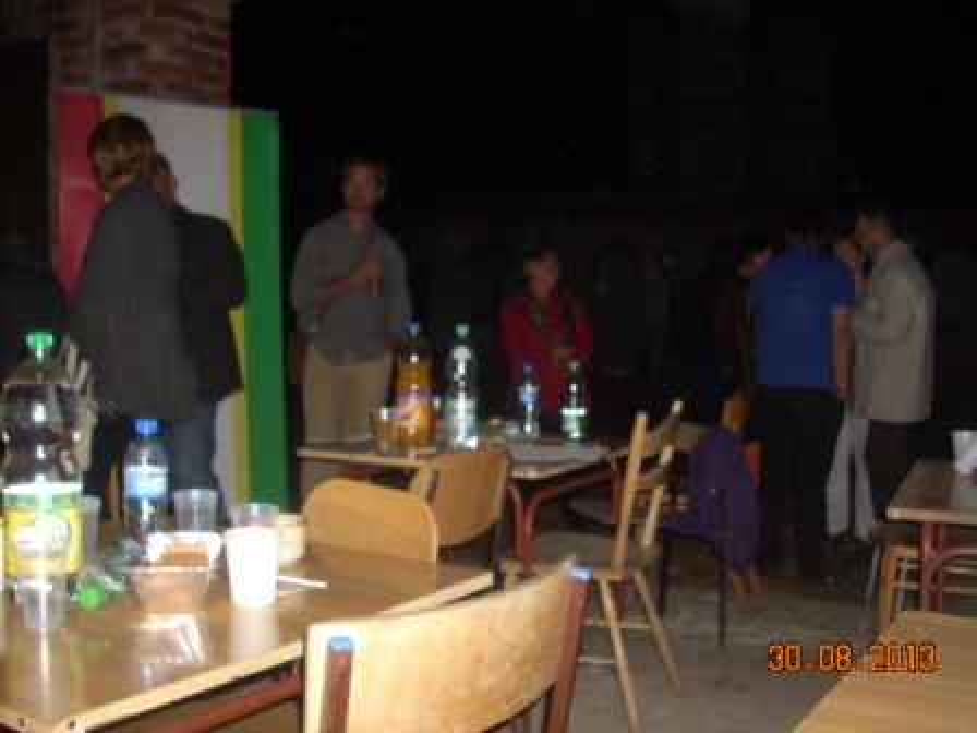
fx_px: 1044
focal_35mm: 37
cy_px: 366
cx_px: 488
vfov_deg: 38.7
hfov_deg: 50.1
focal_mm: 6.2
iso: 259
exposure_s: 1/60
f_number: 2.8
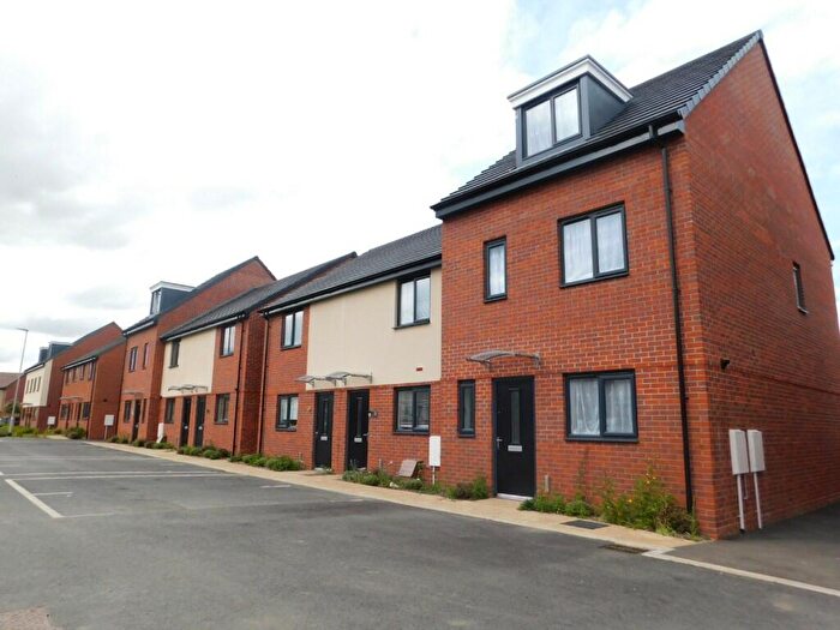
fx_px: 558
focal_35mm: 23
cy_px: 315
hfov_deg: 73.9
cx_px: 420
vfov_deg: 58.9
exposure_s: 1/800
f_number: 3
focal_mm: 4
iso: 125
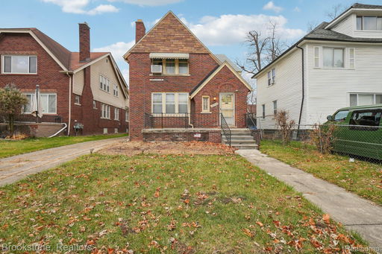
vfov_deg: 67.3
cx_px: 191
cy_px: 127
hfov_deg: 90.0
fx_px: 191
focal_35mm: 18
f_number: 8
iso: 160
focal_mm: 12
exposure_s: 1/30
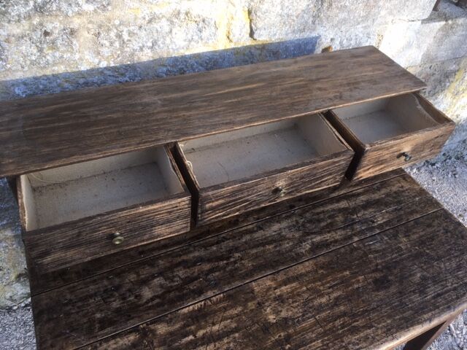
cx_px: 234
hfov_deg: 61.7
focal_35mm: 29
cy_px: 175
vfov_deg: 48.2
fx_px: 391
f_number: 2.2
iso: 25
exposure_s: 1/128
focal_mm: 4.15
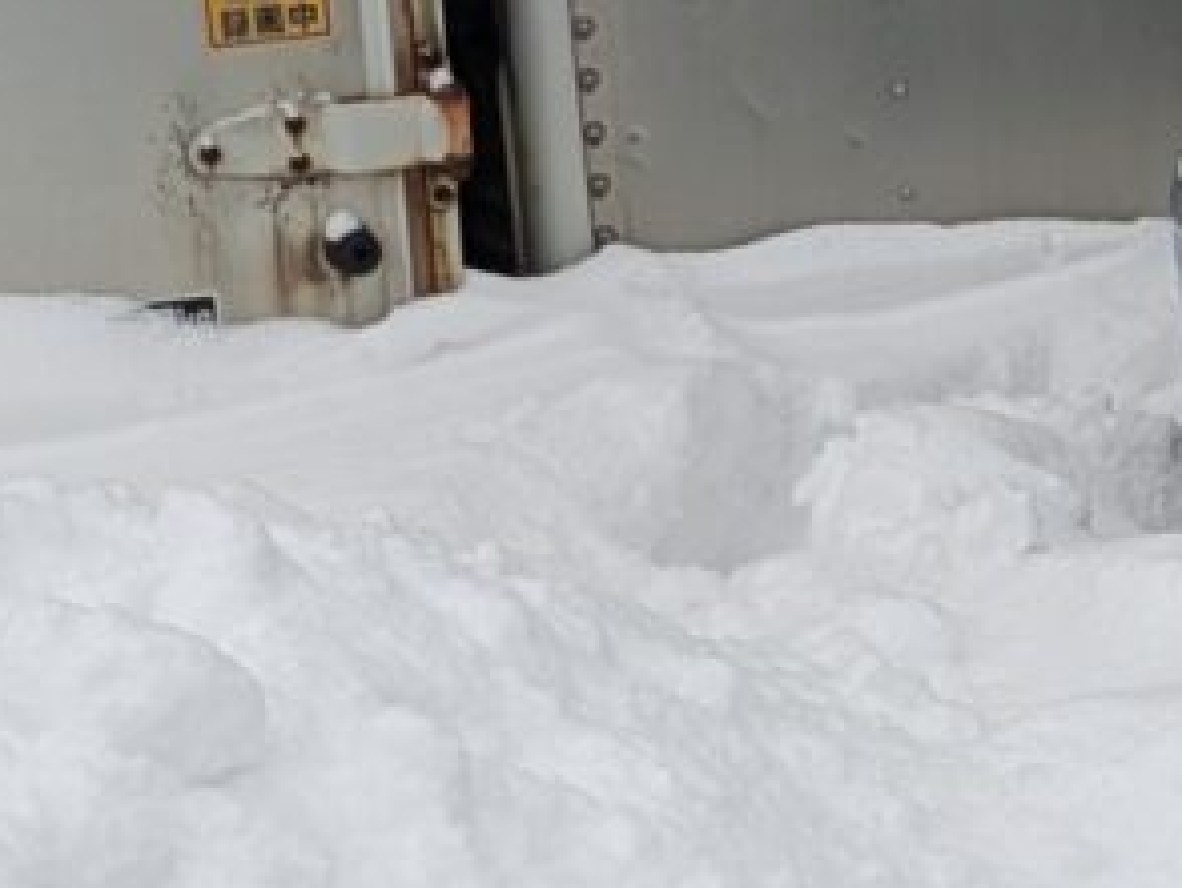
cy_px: 924
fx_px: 5570
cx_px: 1520
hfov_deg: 11.8
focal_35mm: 163
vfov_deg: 9.1
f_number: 1.89
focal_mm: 5.43
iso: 78
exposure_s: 1/948
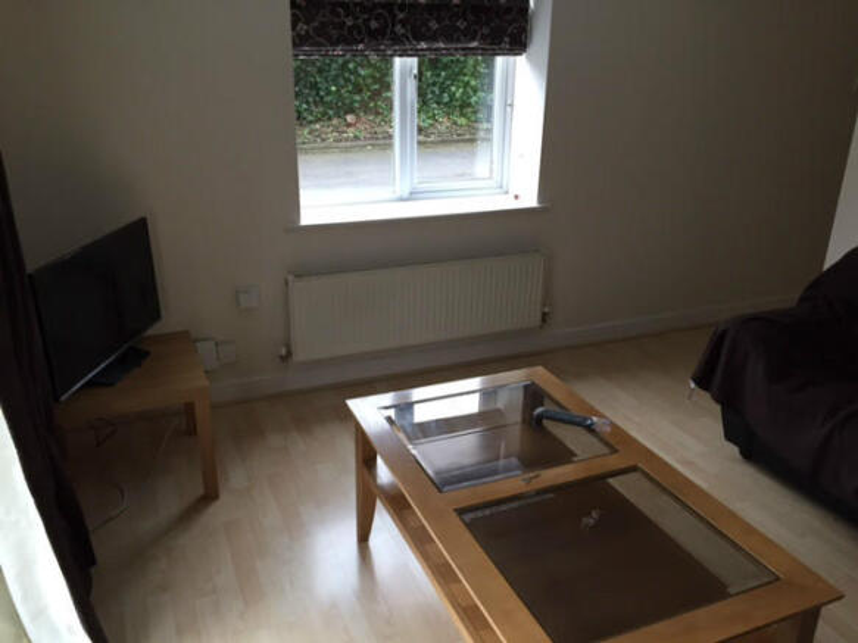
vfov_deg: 48.2
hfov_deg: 61.7
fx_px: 719
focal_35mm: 29
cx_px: 429
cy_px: 322
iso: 40
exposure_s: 1/30
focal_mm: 4.15
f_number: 2.2
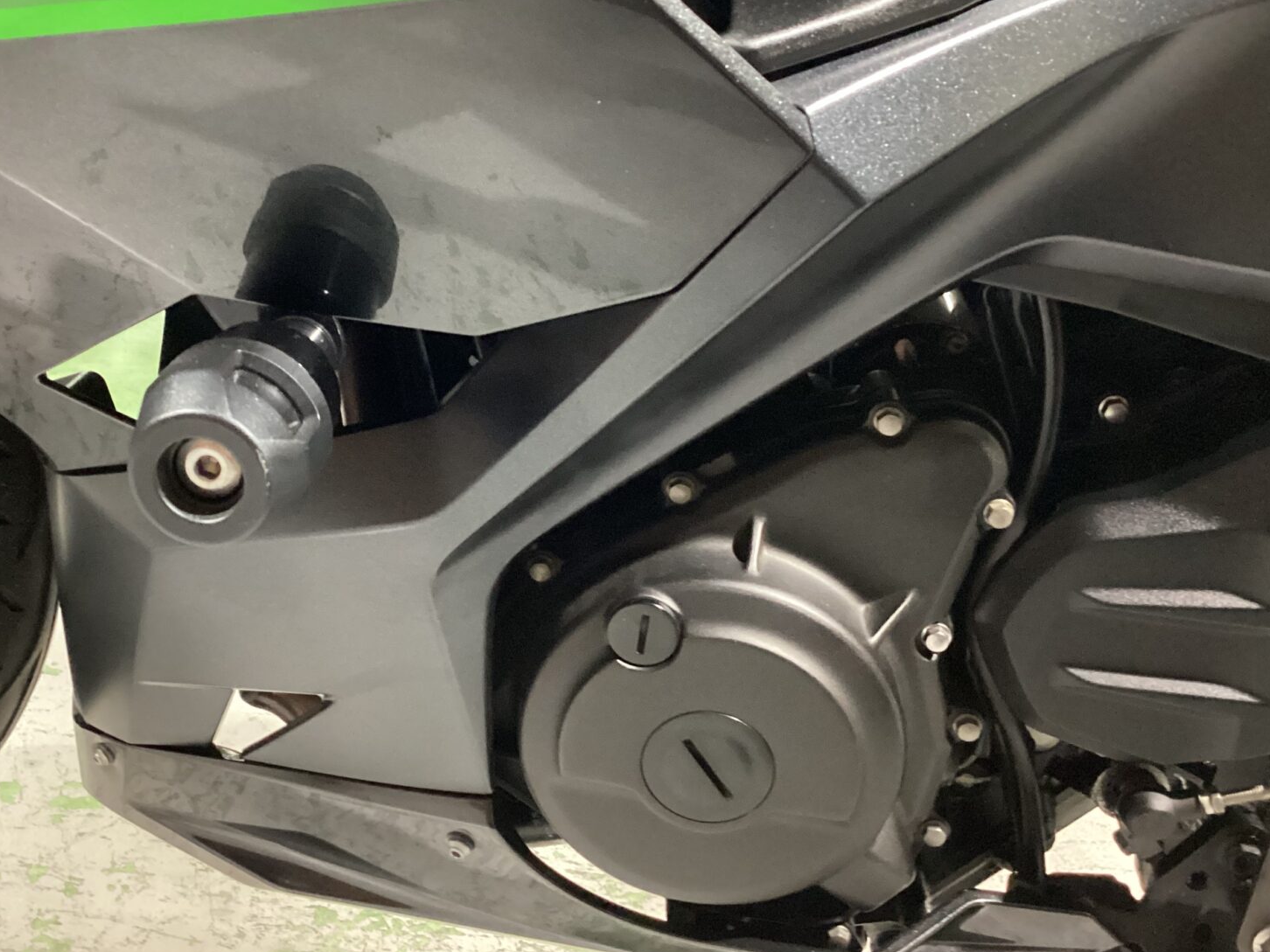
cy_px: 376
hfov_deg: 45.3
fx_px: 1504
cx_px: 459
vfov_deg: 35.0
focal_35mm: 41
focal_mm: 3.3
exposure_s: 1/30
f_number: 2.4
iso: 640
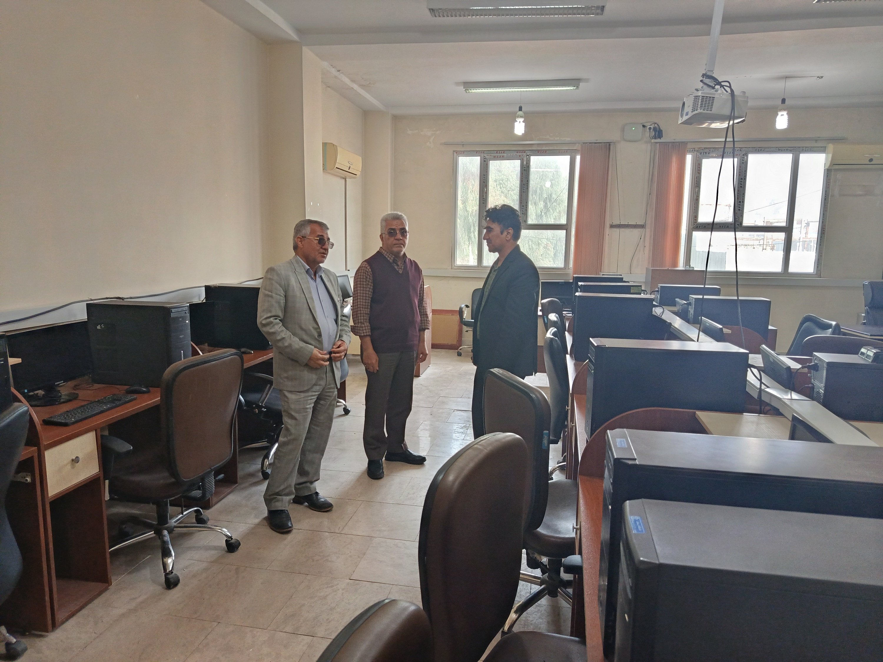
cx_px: 442
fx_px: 612
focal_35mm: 24
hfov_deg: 71.6
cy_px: 331
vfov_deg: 56.8
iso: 646
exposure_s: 1/50
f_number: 1.7
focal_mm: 5.24
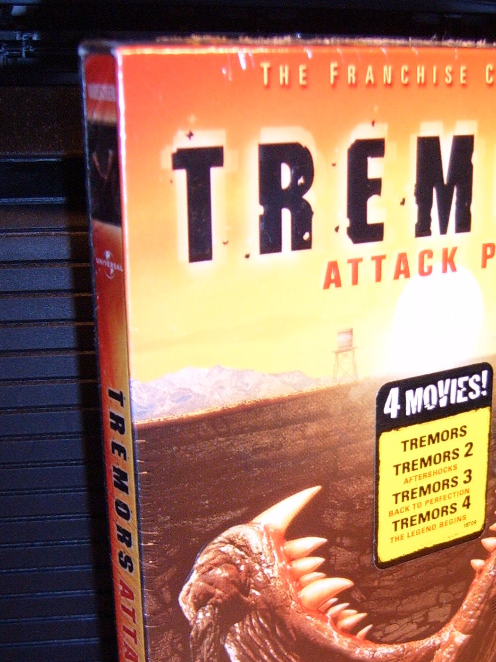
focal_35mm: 60
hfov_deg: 24.2
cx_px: 348
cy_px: 492
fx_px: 1146
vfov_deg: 31.6
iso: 141
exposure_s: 1/30
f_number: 2.9
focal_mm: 6.2
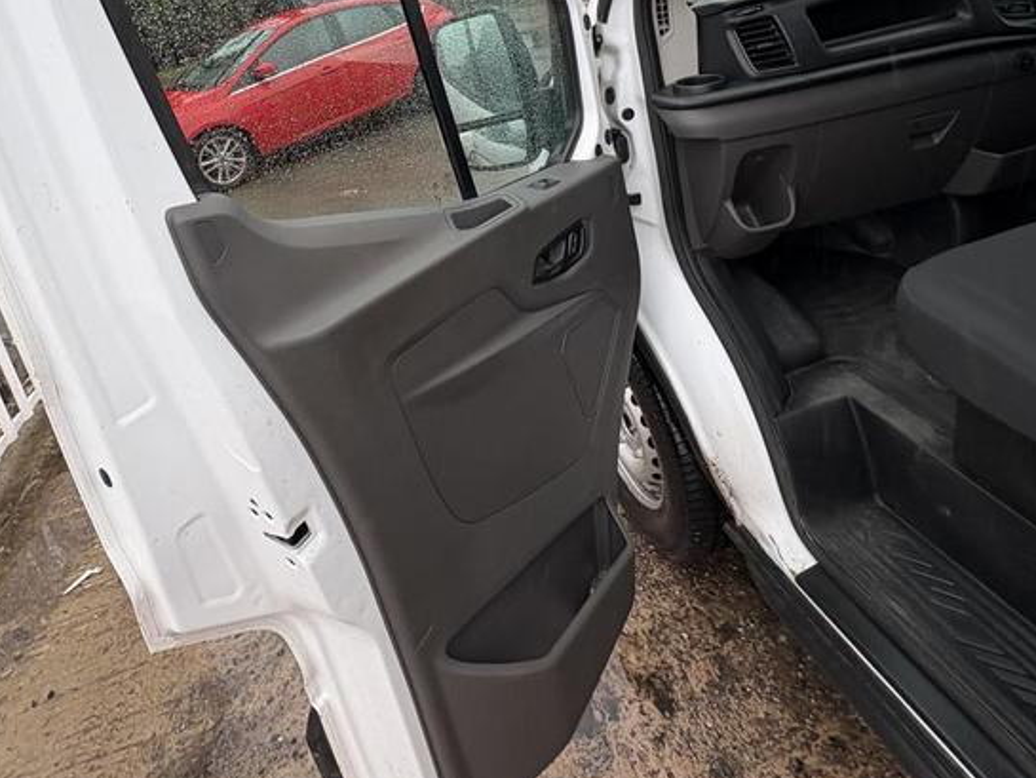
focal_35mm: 23
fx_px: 689
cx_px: 445
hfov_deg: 73.5
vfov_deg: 55.2
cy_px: 167
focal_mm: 2.22
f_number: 2.2
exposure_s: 1/99
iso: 80
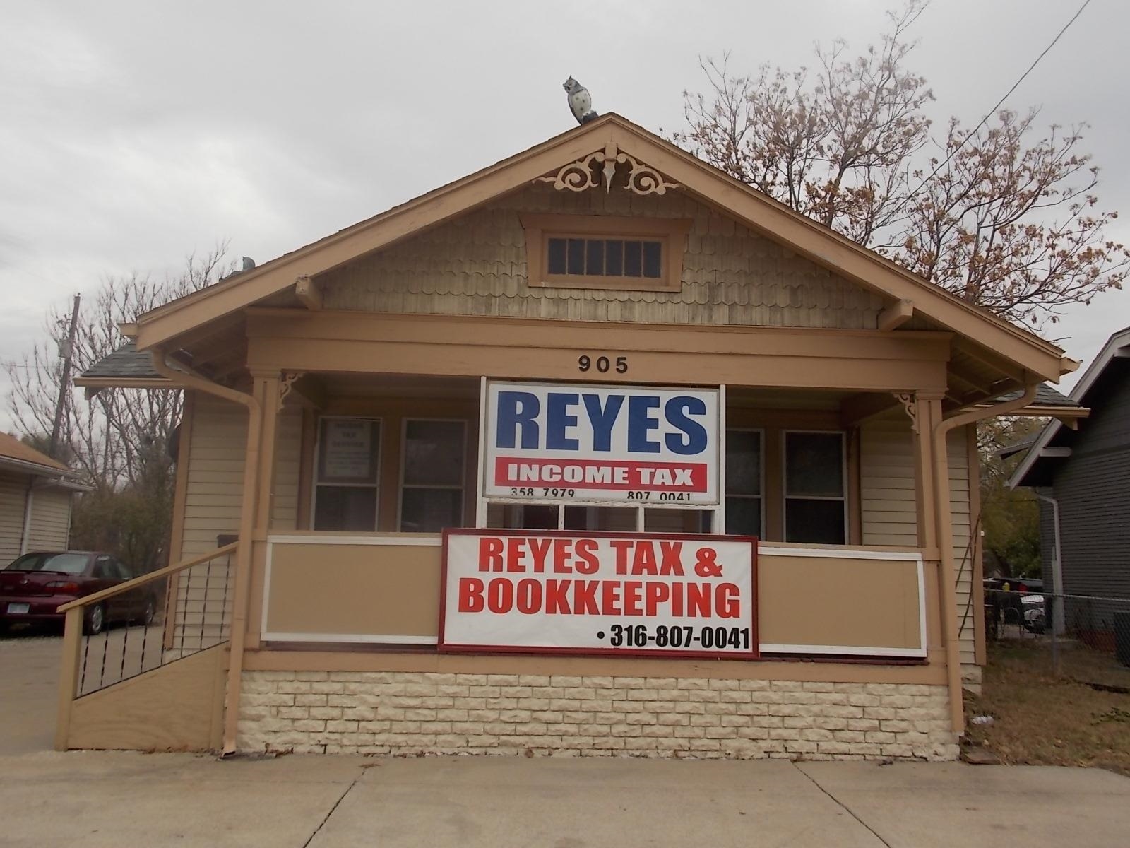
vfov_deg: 46.8
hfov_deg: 60.0
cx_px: 565
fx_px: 979
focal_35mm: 30
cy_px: 424
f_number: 3.3
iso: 80
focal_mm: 5.3
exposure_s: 1/400
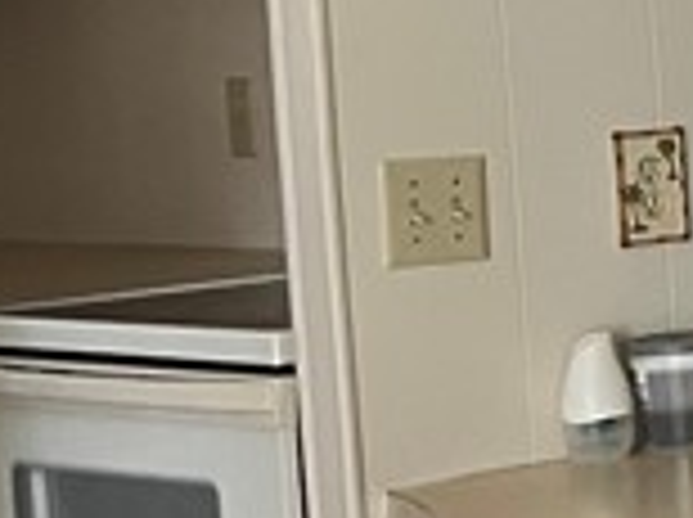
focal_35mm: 173
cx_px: 2128
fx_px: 3458
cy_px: 108
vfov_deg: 8.5
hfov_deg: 9.1
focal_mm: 5.1
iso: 250
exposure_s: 1/60
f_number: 1.6
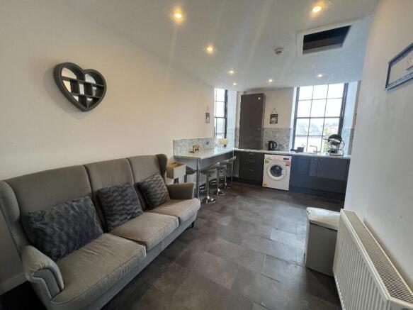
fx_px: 155
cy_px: 155
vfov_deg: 89.9
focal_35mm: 13
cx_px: 206
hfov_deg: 106.2
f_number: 1.8
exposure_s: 1/100
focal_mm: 1.57
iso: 125
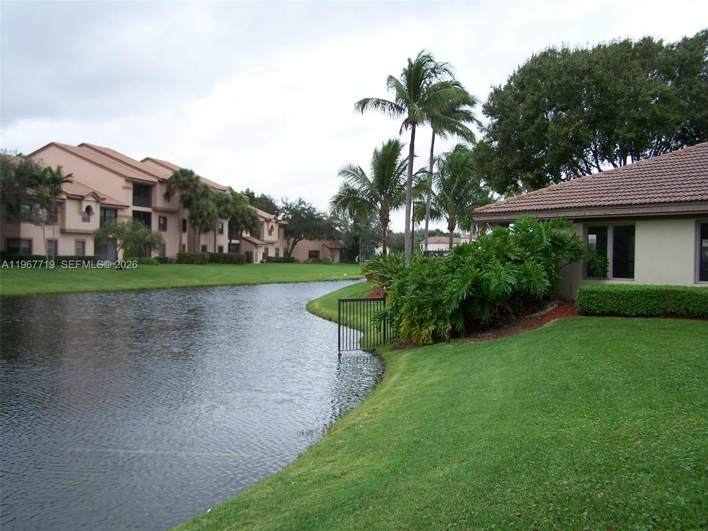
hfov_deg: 49.0
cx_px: 354
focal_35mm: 38
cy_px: 266
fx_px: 777
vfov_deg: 37.7
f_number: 2.8
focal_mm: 6.3
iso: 64
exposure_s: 1/200
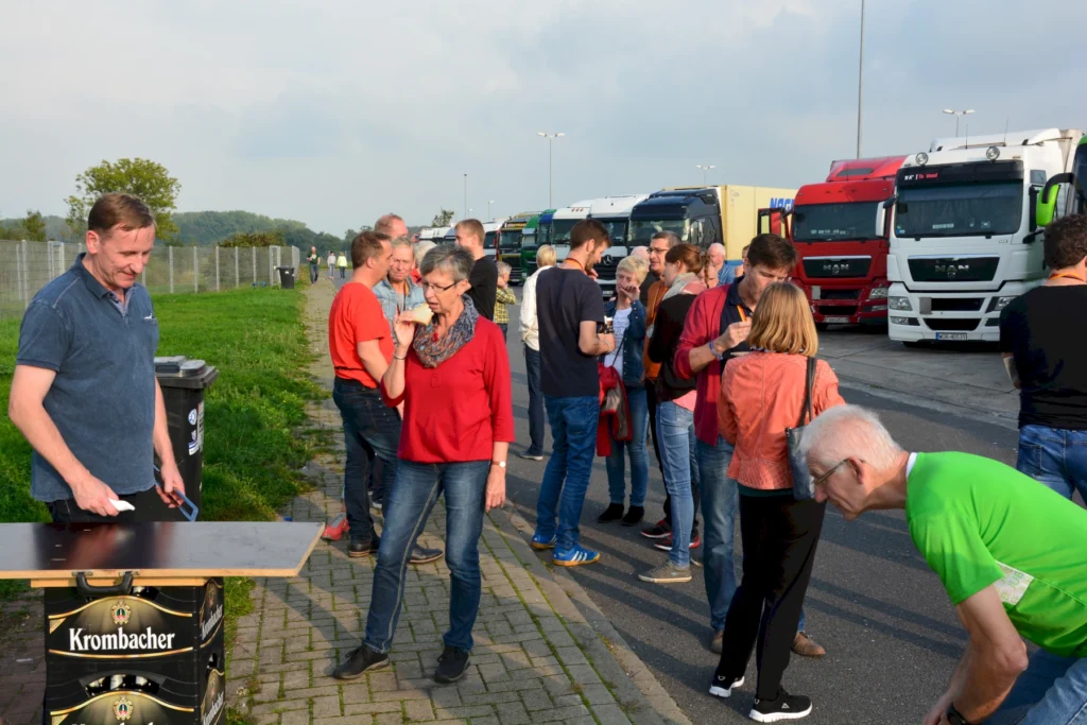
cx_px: 544
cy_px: 362
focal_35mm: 39
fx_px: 1178
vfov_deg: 34.2
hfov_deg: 49.5
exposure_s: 1/250
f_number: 10
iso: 360
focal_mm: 26
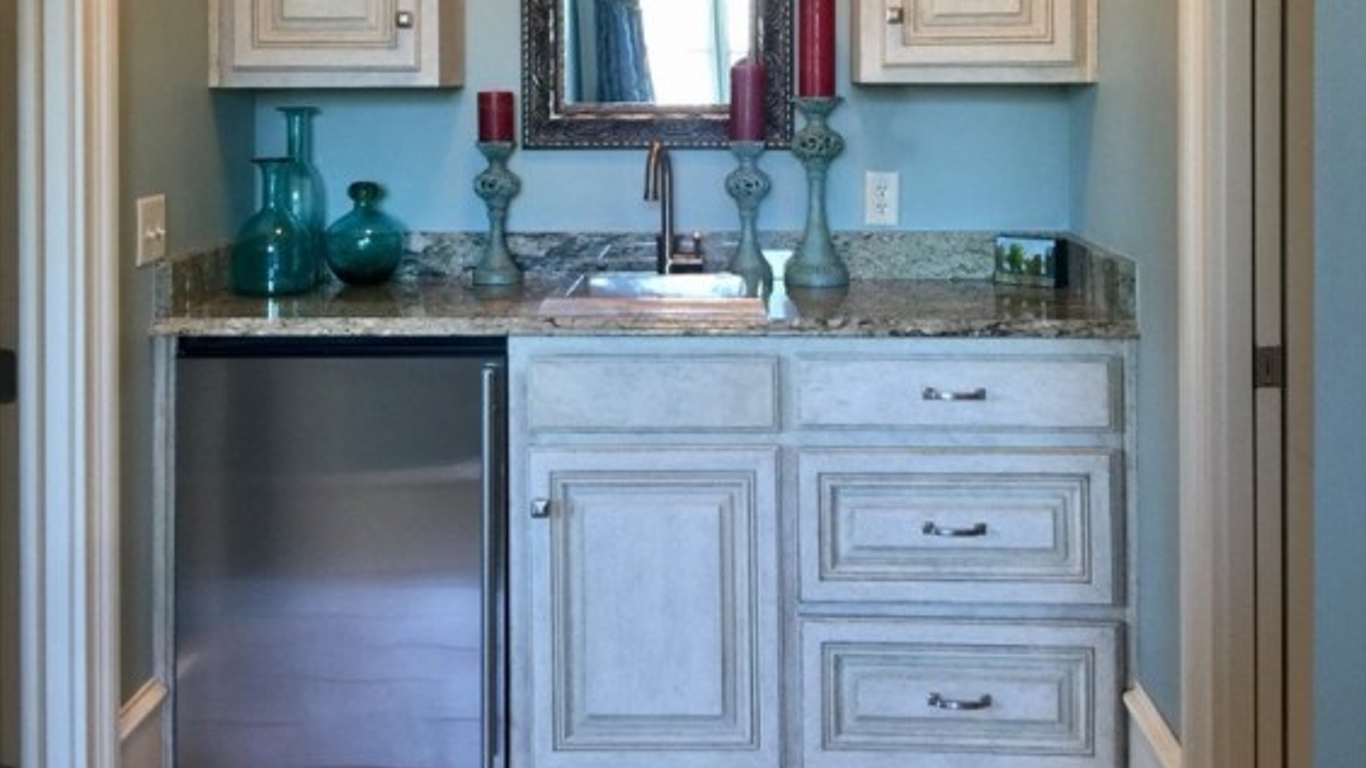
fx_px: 1557
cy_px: 92
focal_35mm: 43
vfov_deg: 26.8
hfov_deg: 47.4
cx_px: 673
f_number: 2.2
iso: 50
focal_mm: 4.15
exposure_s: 1/15
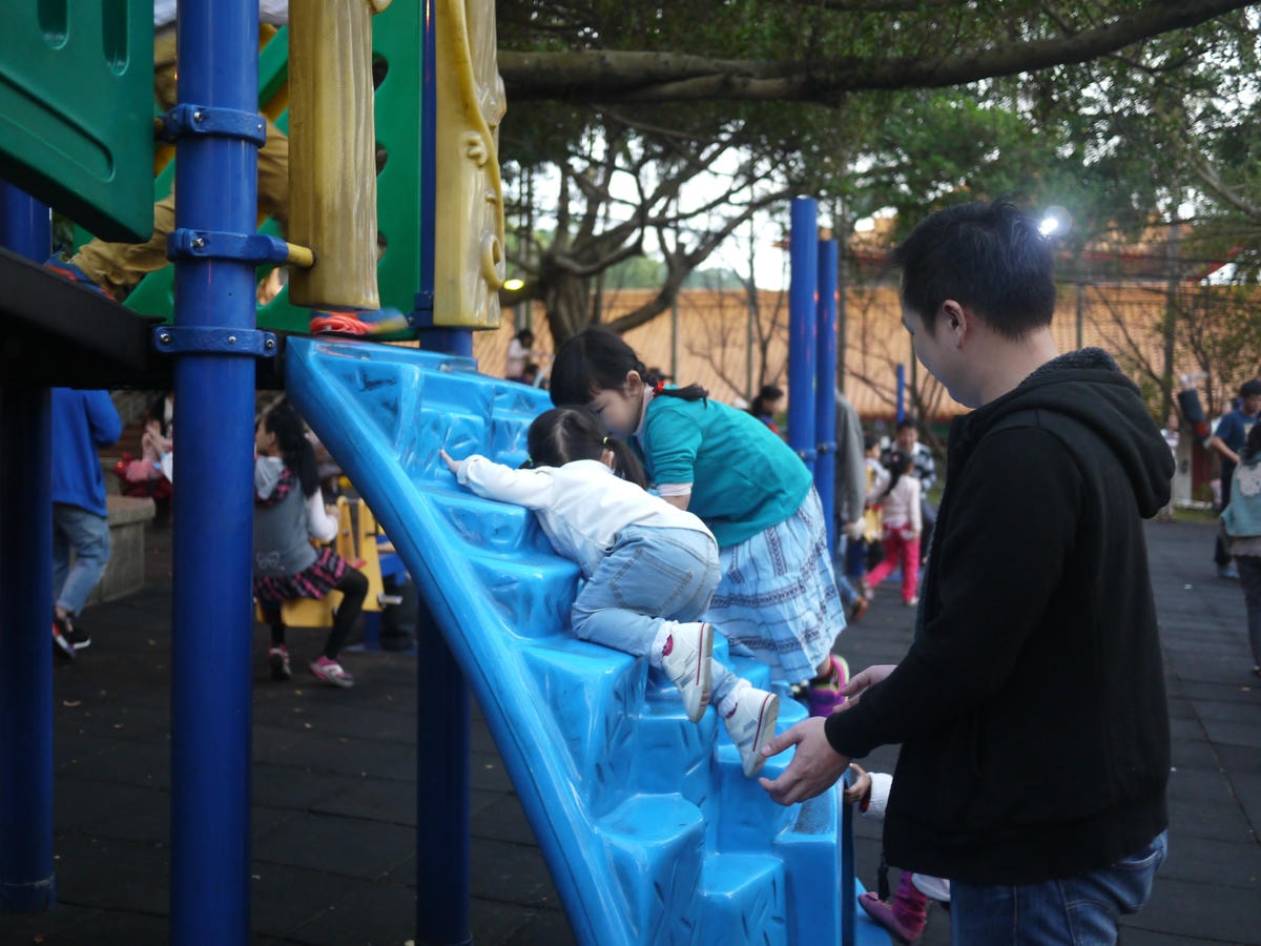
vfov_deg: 36.0
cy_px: 473
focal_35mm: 40
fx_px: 1457
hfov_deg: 46.8
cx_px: 630
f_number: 1.7
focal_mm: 20
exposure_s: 1/60
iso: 400
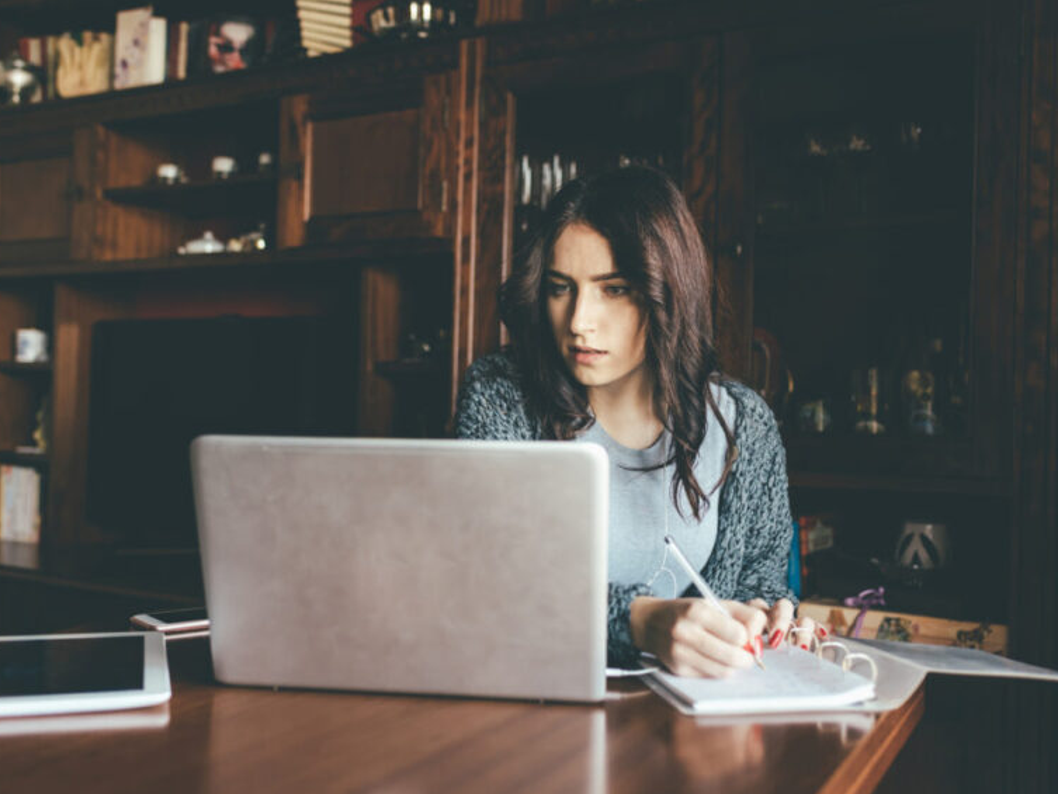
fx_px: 1162
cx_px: 486
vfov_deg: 37.7
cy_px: 398
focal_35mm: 38
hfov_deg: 48.9
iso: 640
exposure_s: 1/250
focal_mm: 35
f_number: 2.8
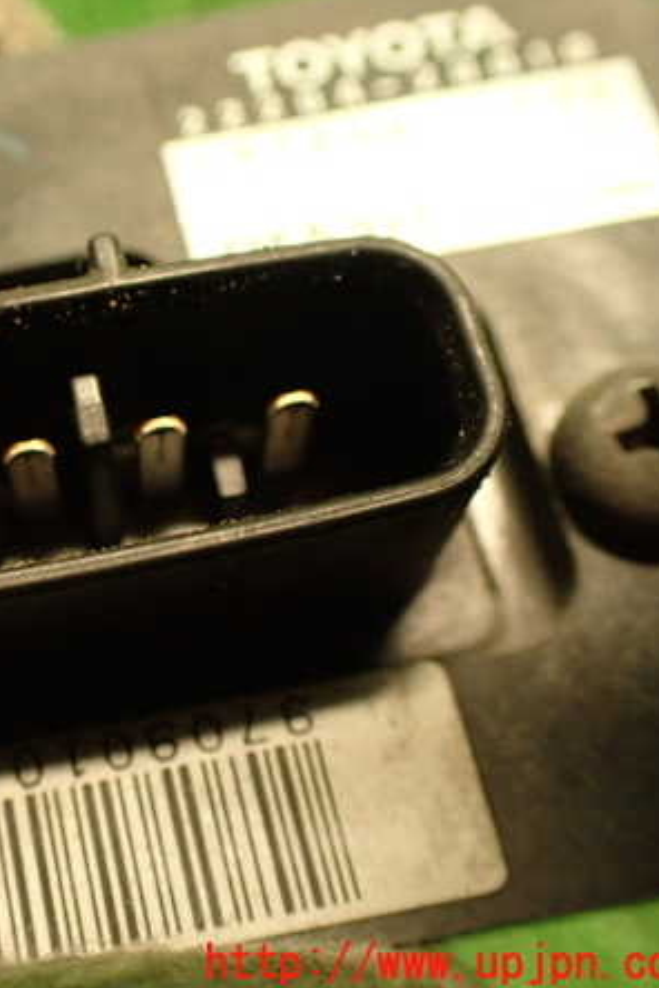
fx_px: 1236
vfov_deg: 43.6
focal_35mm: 45
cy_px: 492
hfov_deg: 28.5
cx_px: 40
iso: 800
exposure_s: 1/30
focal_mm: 5.79
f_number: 2.4
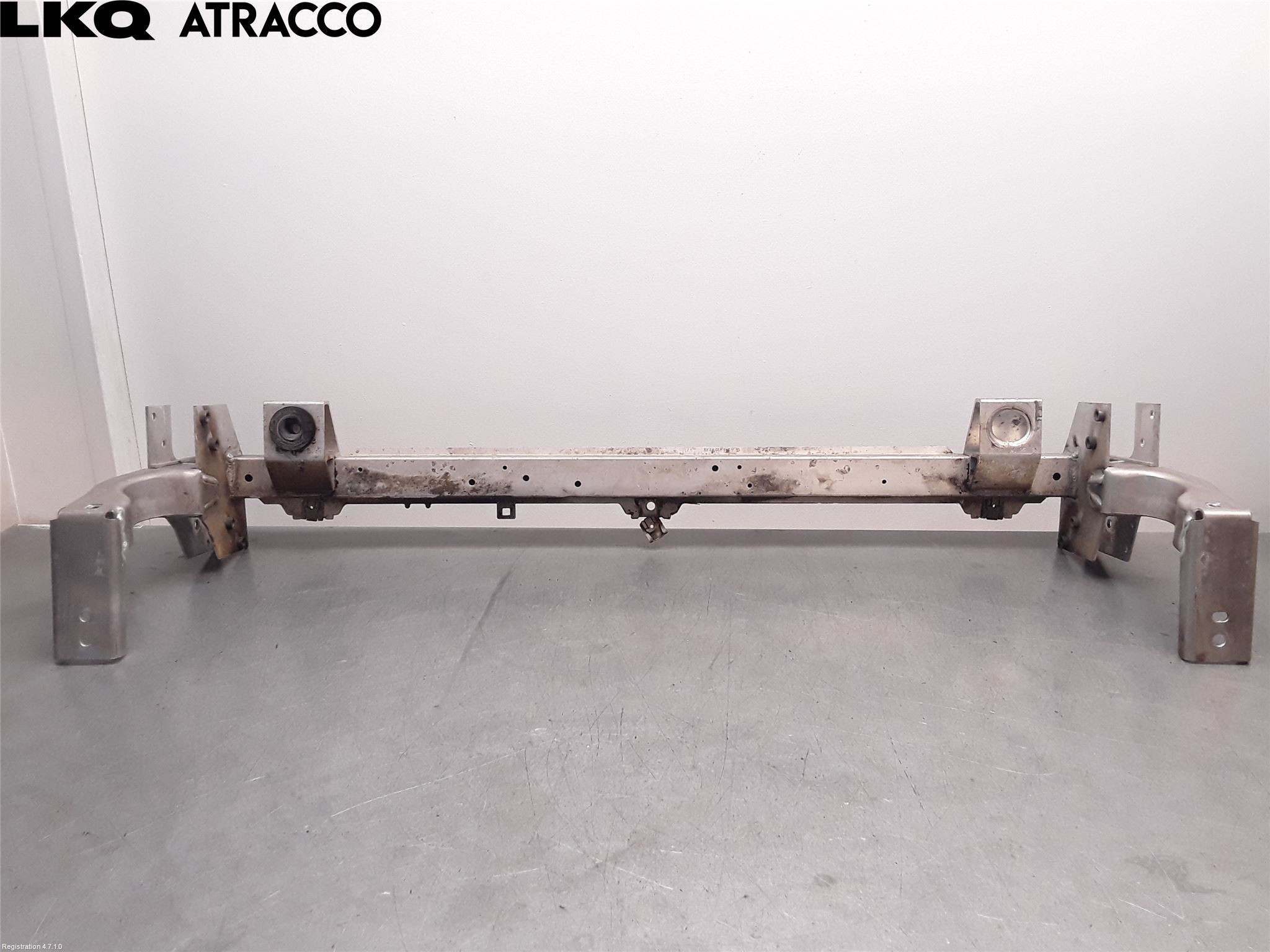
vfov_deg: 49.7
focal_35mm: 28
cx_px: 635
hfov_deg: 63.4
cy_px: 476
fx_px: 1027
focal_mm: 2.91
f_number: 1.9
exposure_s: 1/131
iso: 100
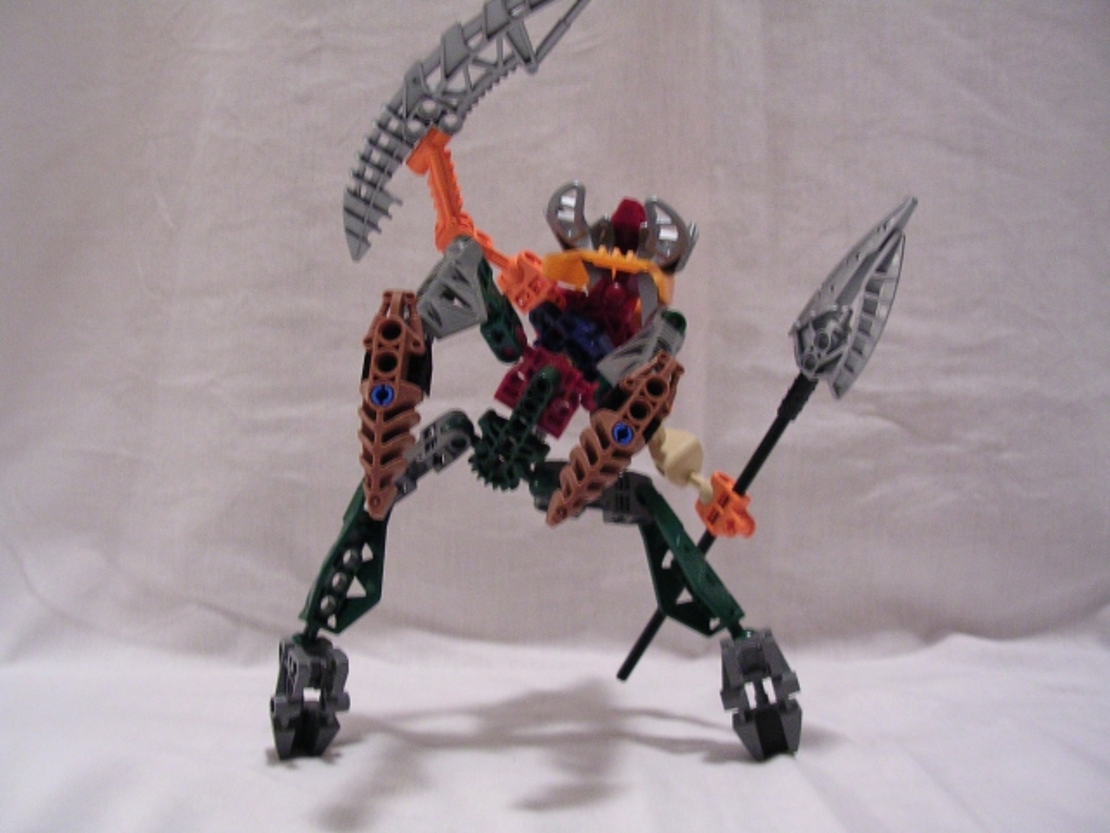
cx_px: 555
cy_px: 416
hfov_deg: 49.0
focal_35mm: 38
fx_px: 1219
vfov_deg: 37.7
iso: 347
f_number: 2.8
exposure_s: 1/3.4
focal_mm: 5.8
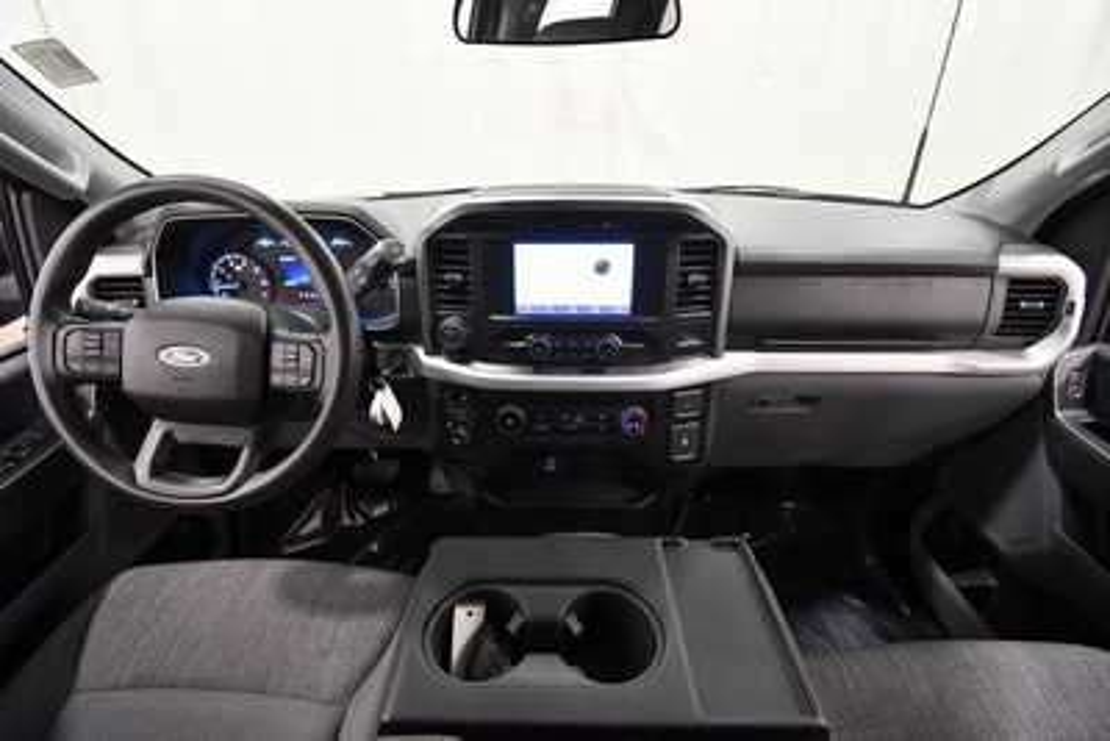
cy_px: 370
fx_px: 463
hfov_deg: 100.4
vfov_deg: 77.4
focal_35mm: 15
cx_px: 555
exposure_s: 1/125
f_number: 4.5
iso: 2000
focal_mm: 10
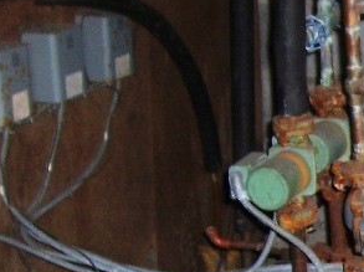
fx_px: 1250
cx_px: 609
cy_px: 283
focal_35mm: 119
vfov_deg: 12.3
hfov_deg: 14.9
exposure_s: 1/60
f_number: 2.7
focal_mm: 5.6
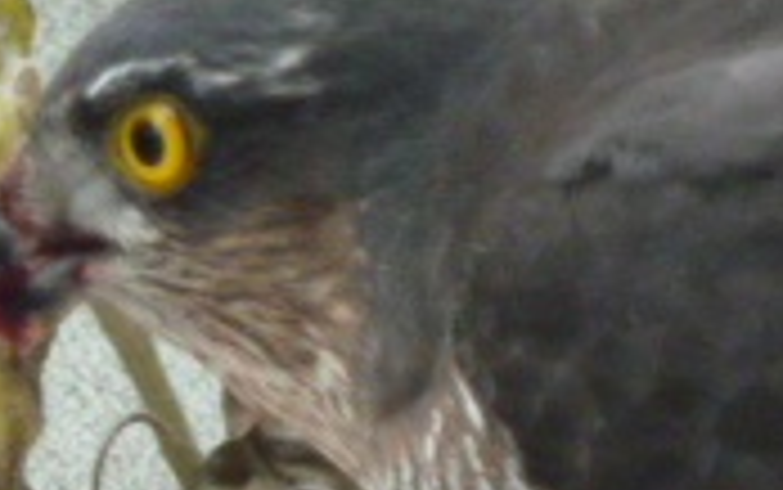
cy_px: 913
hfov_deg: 3.7
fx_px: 12235
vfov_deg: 2.3
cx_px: 1026
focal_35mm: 573
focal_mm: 24.1
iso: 800
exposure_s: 1/60
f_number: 4.5
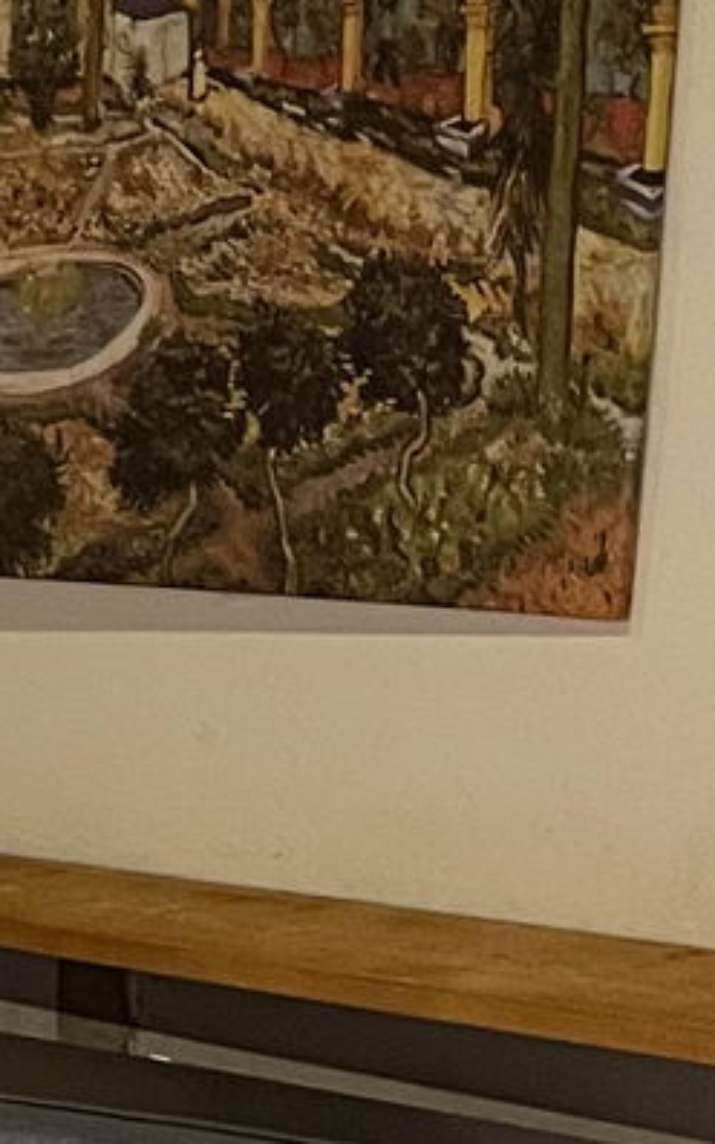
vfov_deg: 13.4
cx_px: -603
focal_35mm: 148
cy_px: 1647
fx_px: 4616
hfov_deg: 8.5
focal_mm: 4.2
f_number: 1.6
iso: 160
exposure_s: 1/50
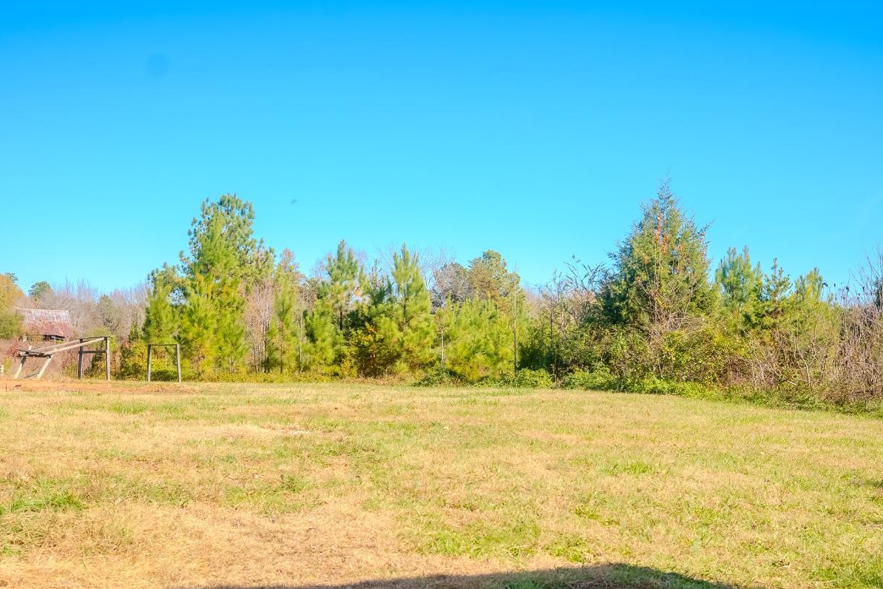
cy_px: 362
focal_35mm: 44
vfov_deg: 30.4
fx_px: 1079
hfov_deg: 44.5
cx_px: 403
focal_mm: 35
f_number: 7.1
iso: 100
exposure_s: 1/500
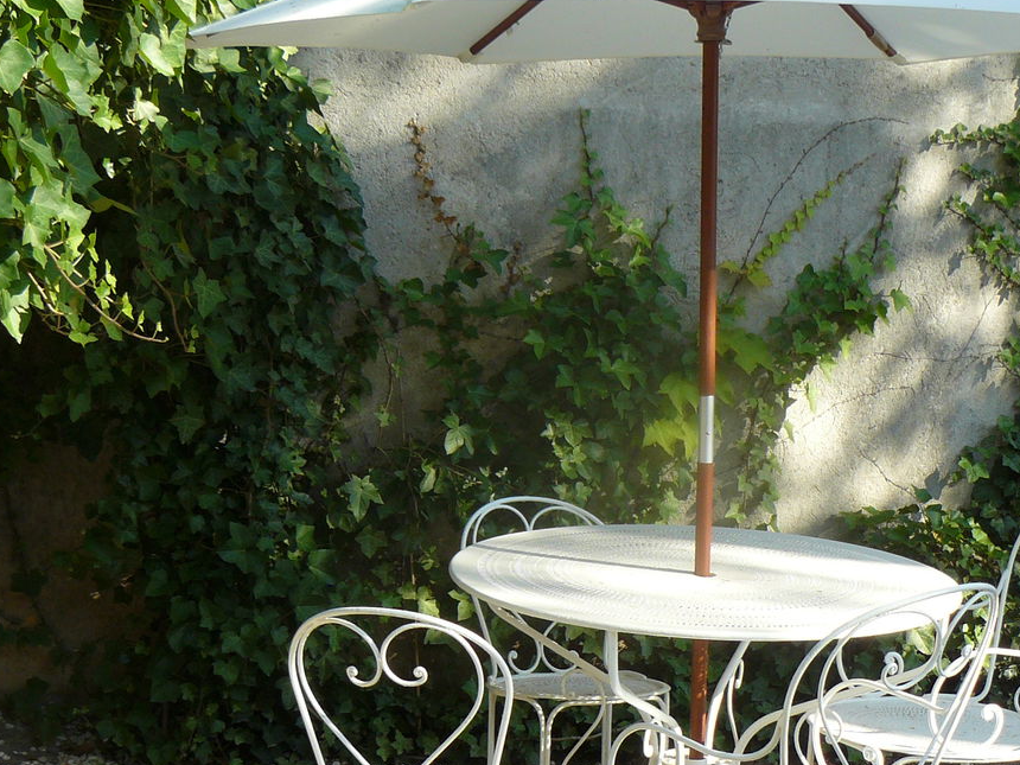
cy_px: 504
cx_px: 516
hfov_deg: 29.0
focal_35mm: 67
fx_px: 1974
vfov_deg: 21.9
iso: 100
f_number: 4
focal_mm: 6
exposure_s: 1/125
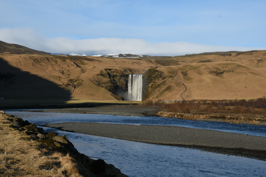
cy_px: 88
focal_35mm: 75
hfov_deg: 27.0
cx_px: 133
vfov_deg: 18.2
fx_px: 554
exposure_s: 1/250
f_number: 10
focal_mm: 50
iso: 125
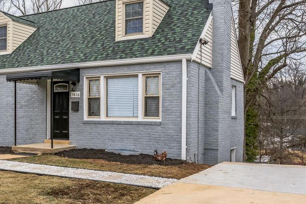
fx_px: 366
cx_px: 88
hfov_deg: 44.3
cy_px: 127
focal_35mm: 43
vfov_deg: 31.1
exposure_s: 1/125
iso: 250
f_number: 10
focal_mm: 21
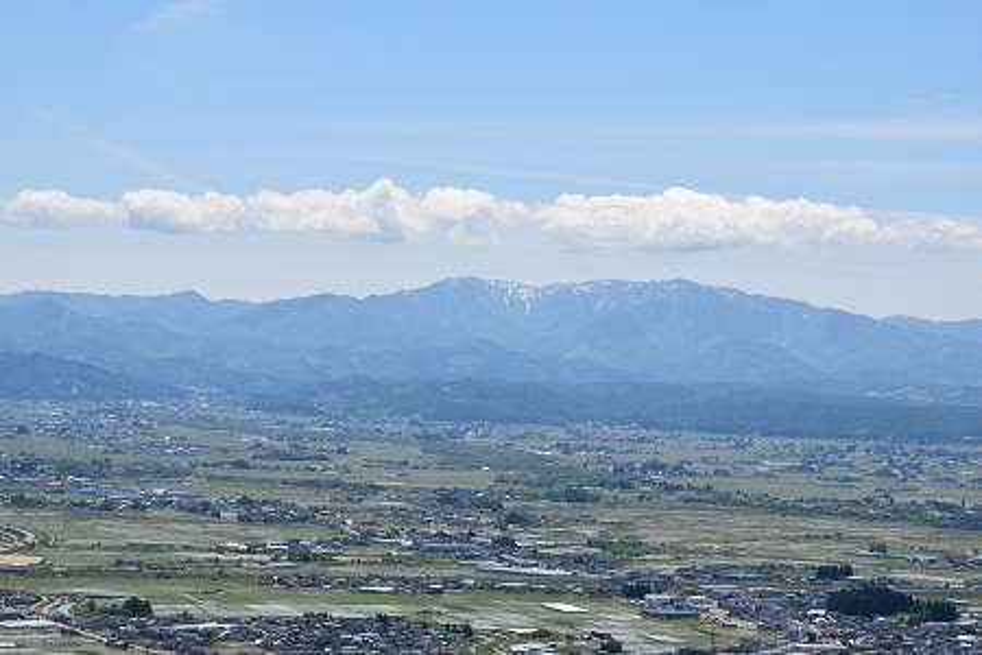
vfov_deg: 11.4
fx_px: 3273
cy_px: 328
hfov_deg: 17.1
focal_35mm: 120
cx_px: 491
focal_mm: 80
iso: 200
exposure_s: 1/500
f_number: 11
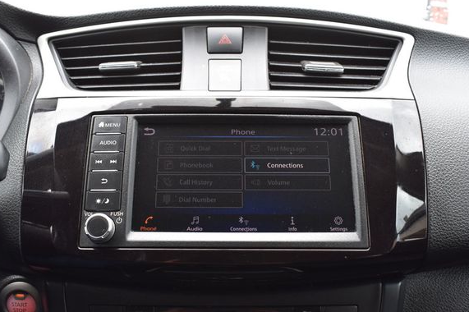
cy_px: 172
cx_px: 226
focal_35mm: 37
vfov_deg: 35.9
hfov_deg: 51.9
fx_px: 482
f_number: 7.1
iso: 400
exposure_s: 1/40
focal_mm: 22
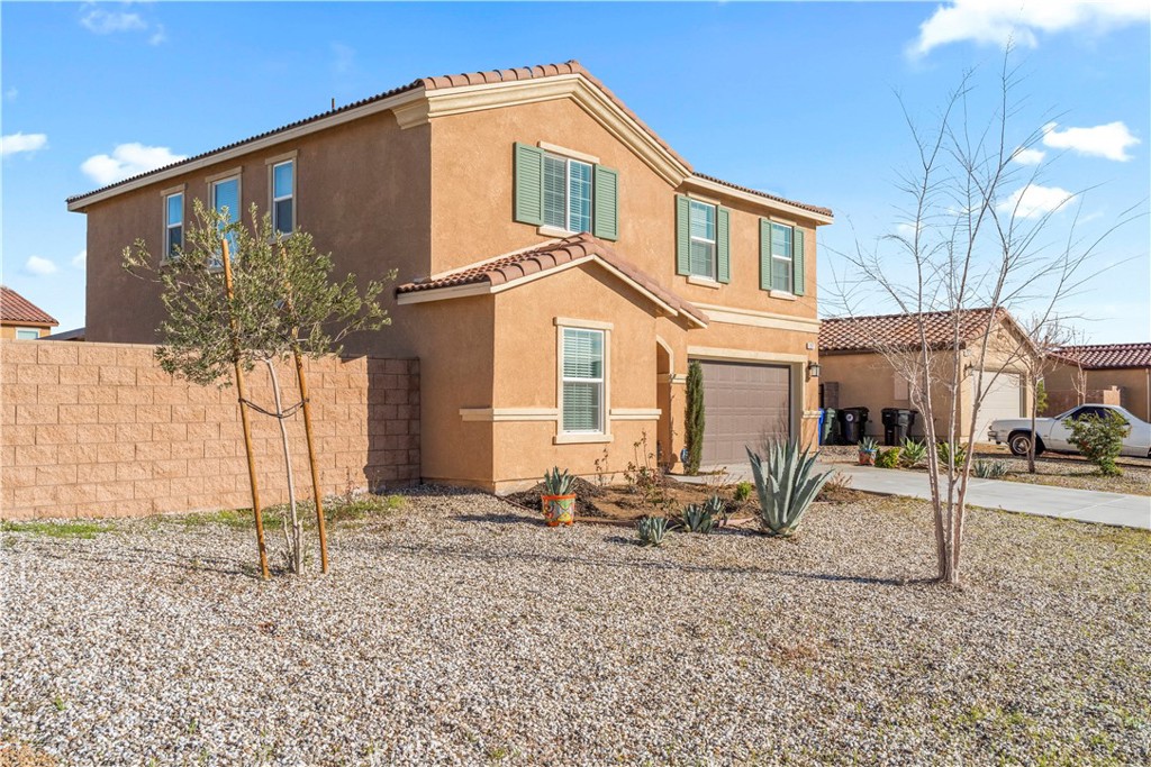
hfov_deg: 58.7
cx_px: 576
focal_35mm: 32
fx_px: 1023
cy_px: 384
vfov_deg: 41.1
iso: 500
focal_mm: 32
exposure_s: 1/1600
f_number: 9
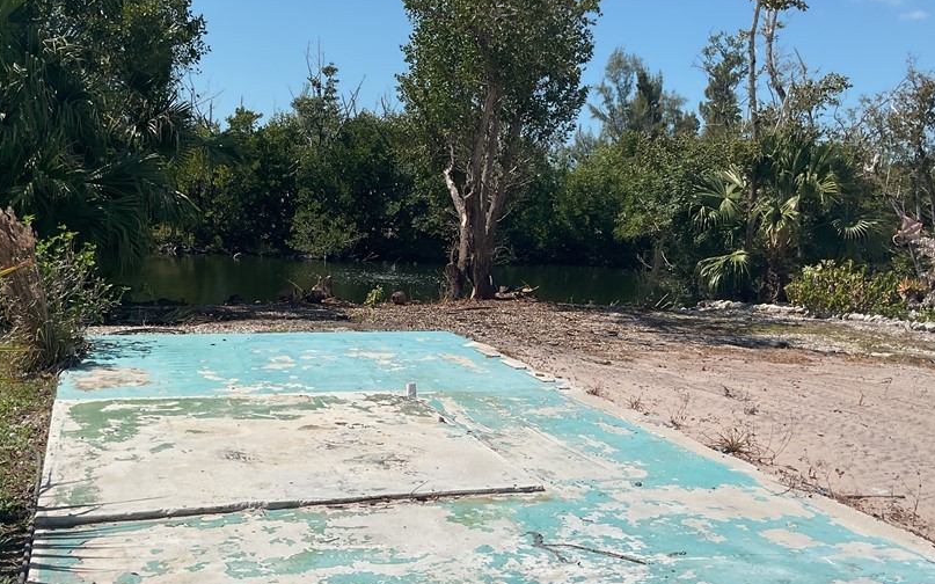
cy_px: 322
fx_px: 994
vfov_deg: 32.7
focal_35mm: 39
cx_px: 437
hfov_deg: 50.4
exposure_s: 1/3788
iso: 16
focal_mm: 3
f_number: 1.8
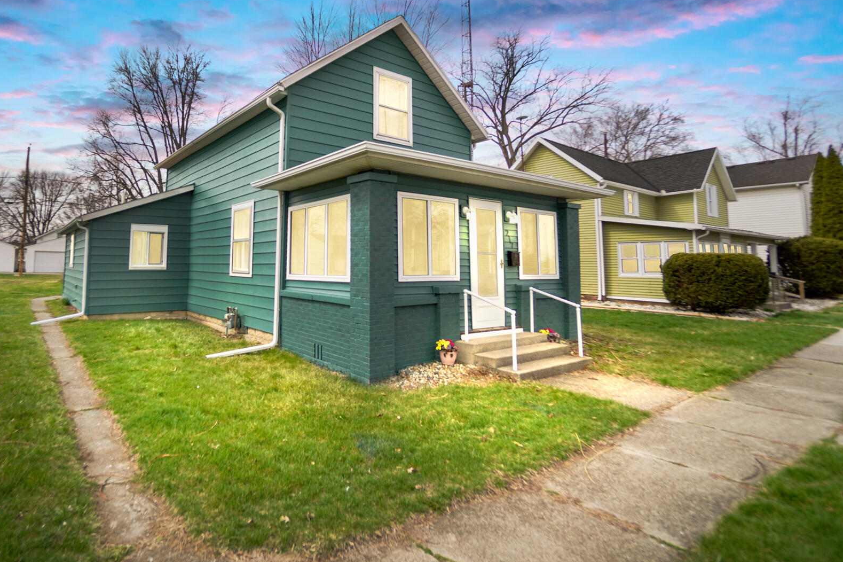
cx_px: 332
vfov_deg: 63.9
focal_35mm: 19
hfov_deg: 85.7
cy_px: 220
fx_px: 445
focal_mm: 10
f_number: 4
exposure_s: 1/1500
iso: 125
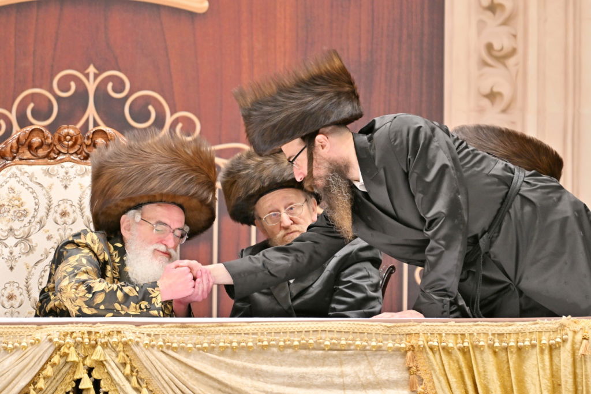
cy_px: 197
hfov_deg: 6.9
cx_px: 296
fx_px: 4923
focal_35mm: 300
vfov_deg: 4.6
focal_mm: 200
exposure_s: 1/200
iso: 200
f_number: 2.8
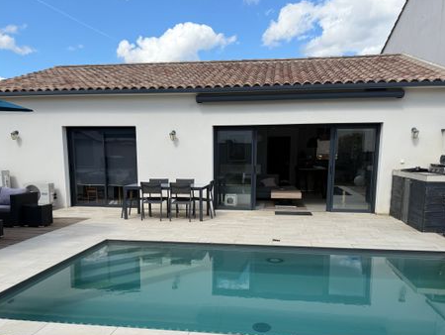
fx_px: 412
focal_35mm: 32
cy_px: 220
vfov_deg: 43.6
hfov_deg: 56.7
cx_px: 208
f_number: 1.78
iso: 80
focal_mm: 6.76
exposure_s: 1/3425
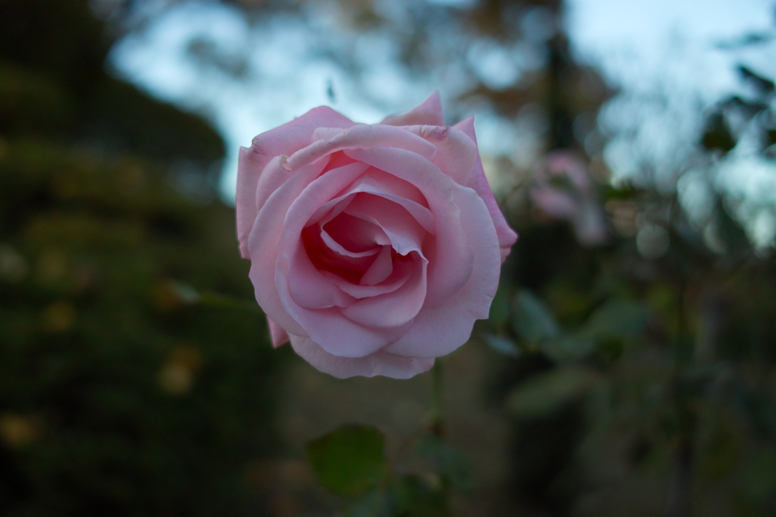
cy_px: 258
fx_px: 883
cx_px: 388
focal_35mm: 41
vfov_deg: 32.6
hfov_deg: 47.4
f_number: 2.8
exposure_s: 1/250
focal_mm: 24.2
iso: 100
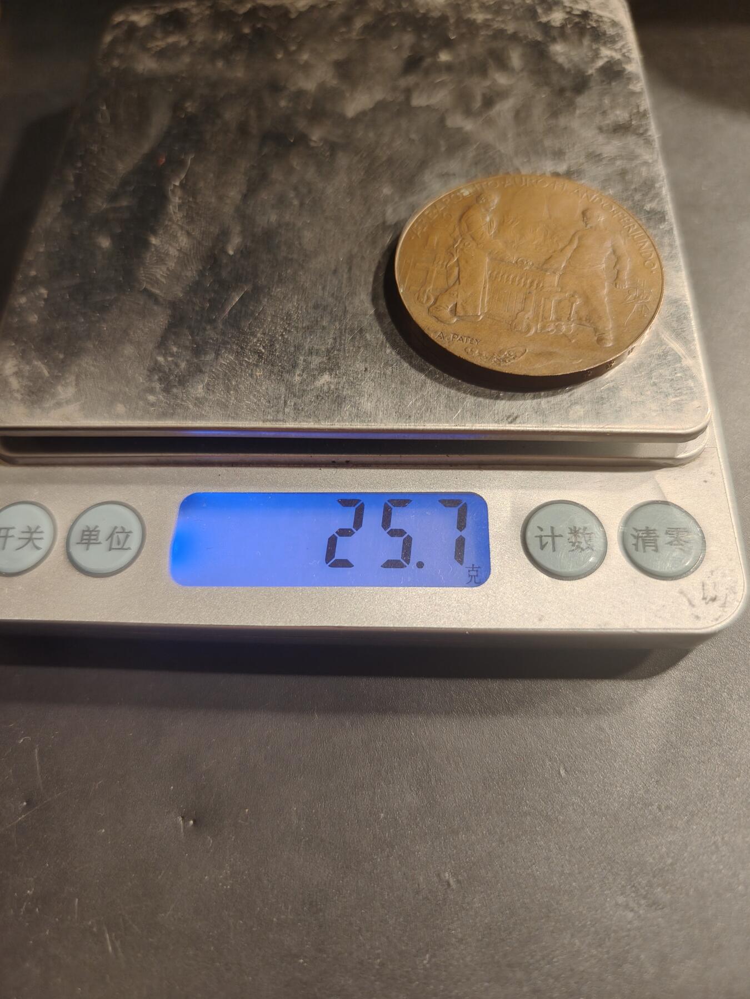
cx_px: 375
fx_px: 664
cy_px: 500
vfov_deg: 73.9
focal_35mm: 23
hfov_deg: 58.9
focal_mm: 6.06
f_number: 1.6
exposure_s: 1/100
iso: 100
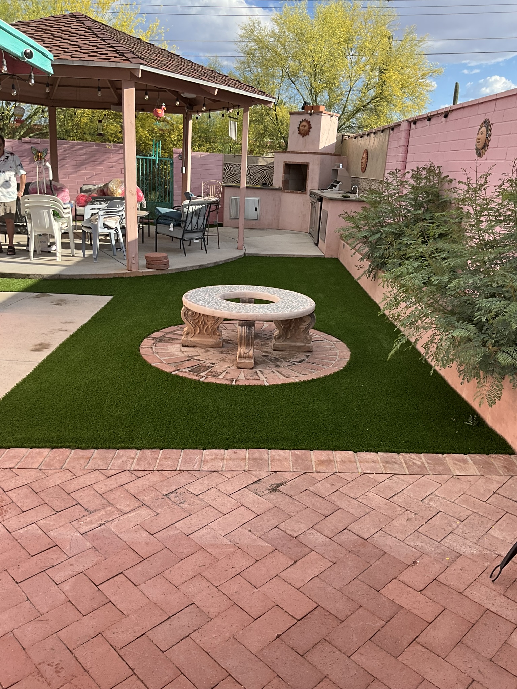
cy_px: 344
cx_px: 258
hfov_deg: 48.2
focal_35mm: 29
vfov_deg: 61.7
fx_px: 577
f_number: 1.8
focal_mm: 3
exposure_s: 1/709
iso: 25
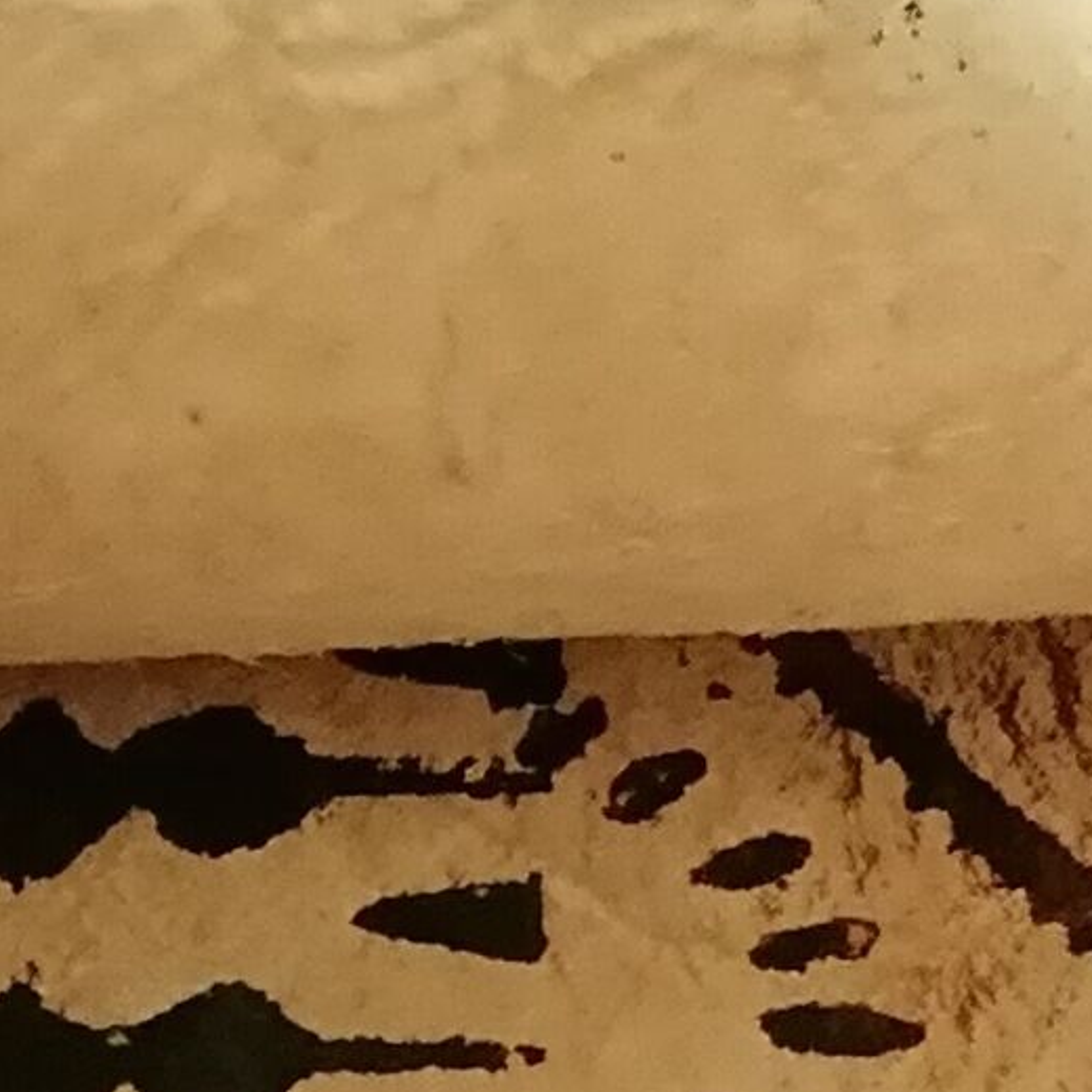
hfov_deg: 8.9
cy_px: 989
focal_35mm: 197
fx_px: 7031
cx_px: 559
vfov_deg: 8.8
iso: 800
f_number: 1.8
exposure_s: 1/25
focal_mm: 5.4
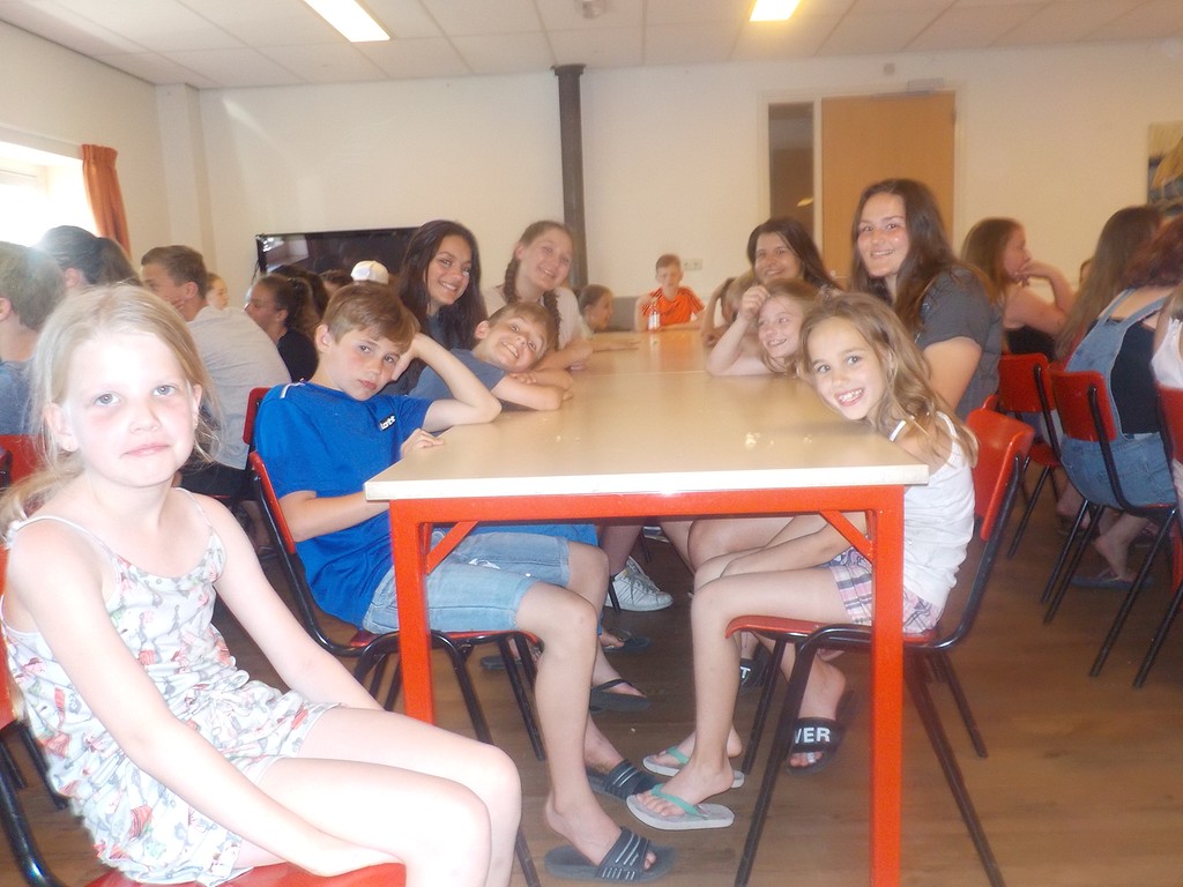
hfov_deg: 60.0
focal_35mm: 30
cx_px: 592
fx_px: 1025
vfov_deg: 46.8
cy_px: 444
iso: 250
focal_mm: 4.1
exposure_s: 1/30
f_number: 3.3
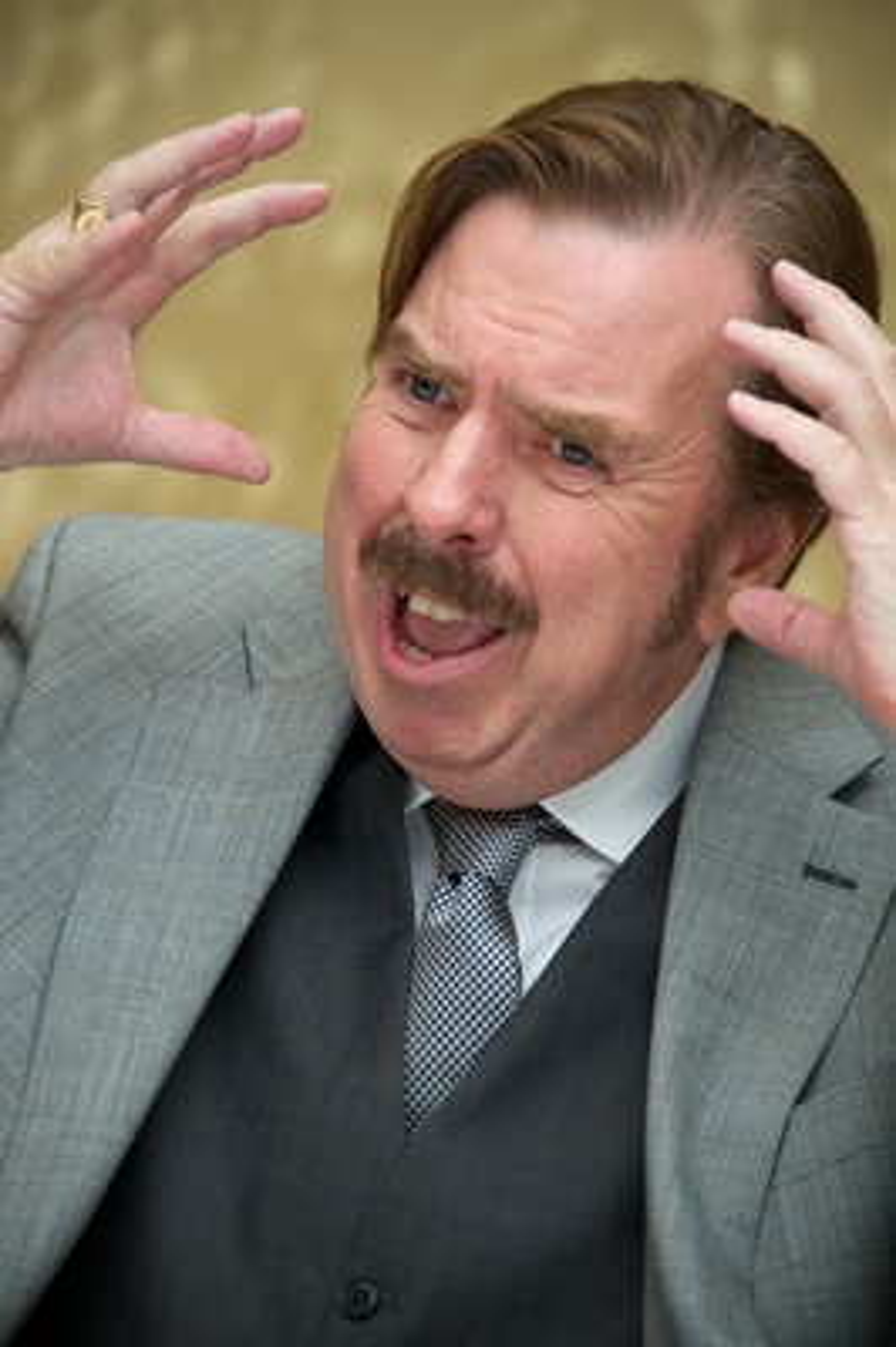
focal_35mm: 200
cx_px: 448
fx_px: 7479
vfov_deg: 10.3
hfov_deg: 6.9
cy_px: 674
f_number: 5.6
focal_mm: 200
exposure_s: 1/100
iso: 640
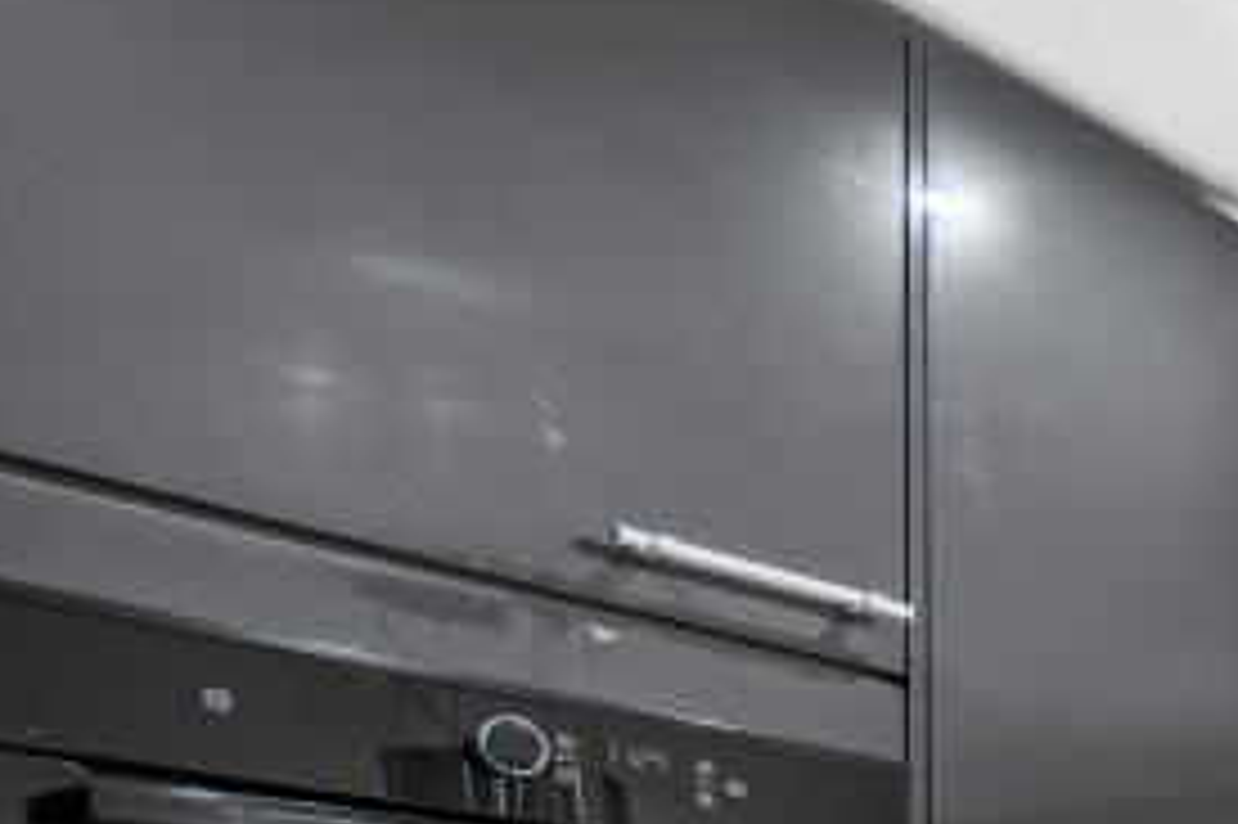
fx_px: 2303
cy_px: 1182
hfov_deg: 21.7
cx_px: 2116
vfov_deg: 18.3
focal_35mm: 67
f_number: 8
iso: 80
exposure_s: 1/3
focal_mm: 18
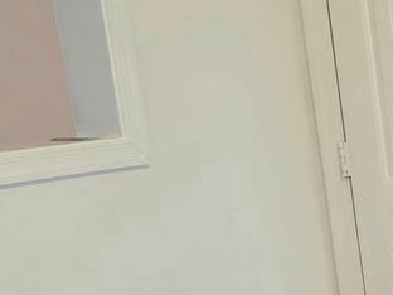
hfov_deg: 10.3
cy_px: 429
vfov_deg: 9.6
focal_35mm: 151
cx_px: 1088
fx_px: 1714
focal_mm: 6.3
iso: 400
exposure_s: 1/120
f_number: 1.7
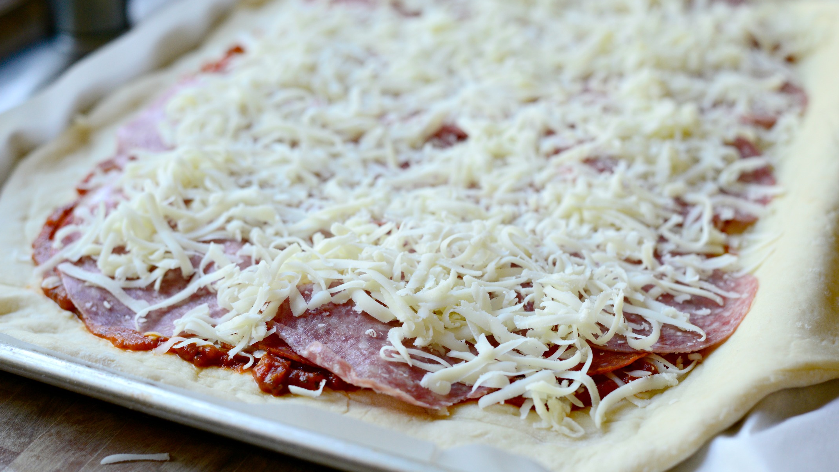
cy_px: 274
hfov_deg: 39.2
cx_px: 419
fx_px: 1179
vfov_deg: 22.6
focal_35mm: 53
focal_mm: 50
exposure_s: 1/100
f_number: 4
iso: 800
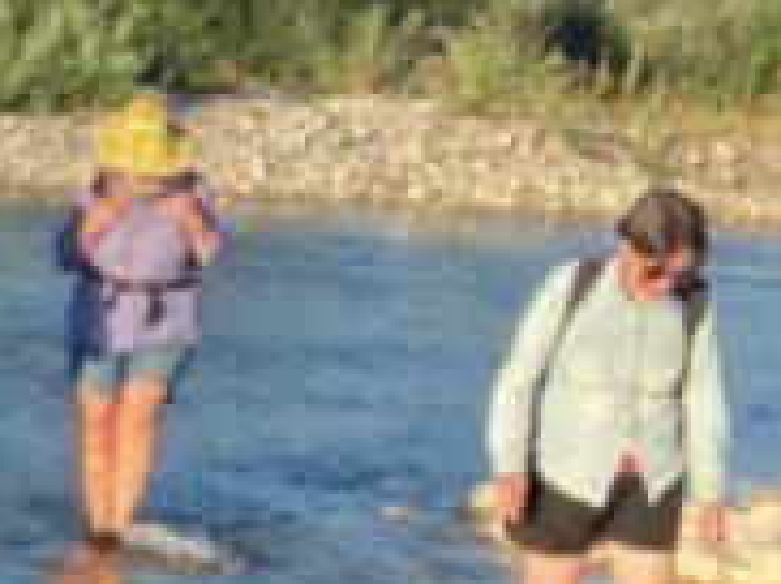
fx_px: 3177
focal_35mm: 141
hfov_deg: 12.4
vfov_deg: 10.4
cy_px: 526
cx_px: -760
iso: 20
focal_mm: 2.87
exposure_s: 1/199
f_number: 2.2
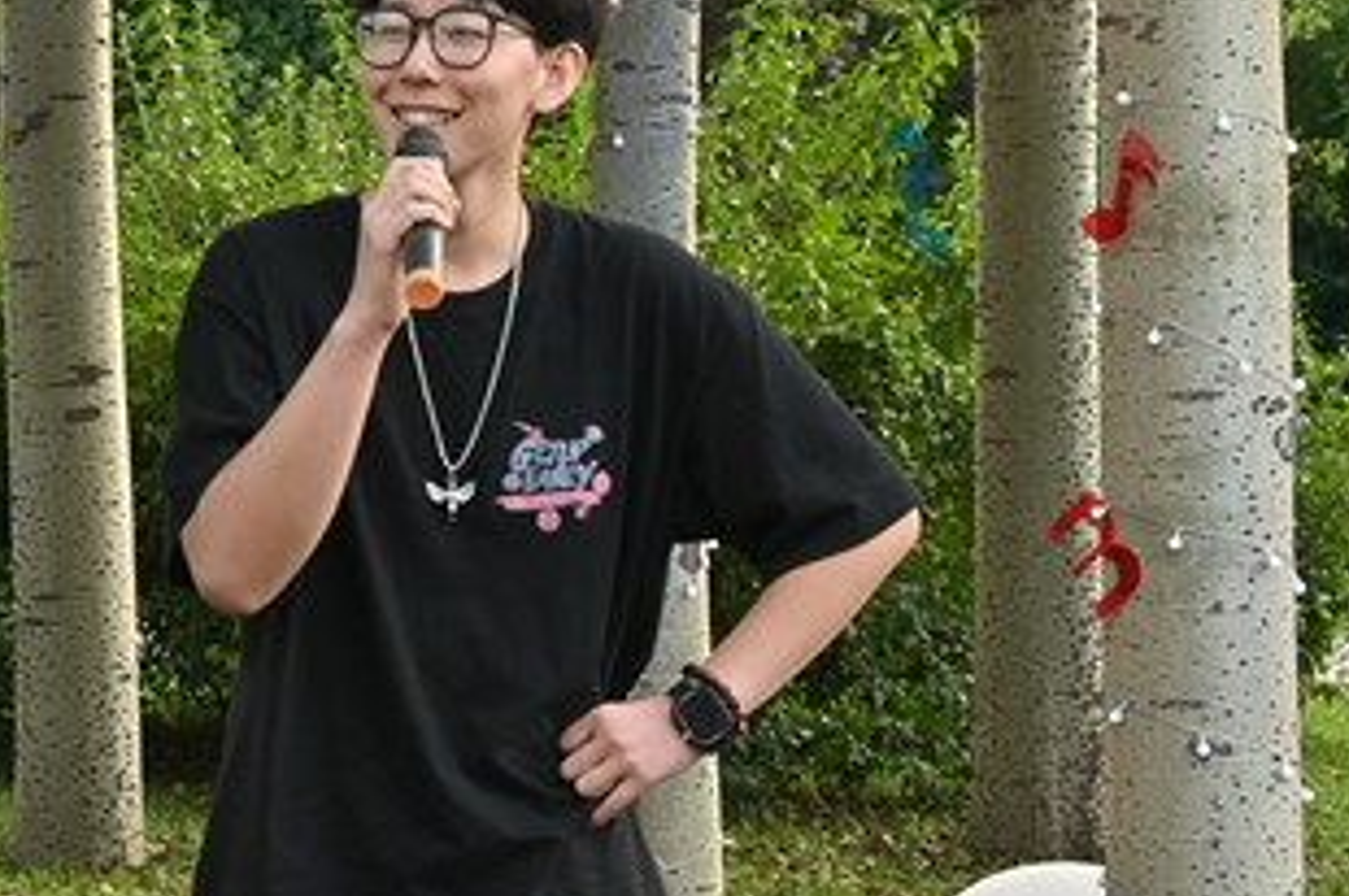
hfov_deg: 13.1
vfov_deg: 8.8
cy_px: 183
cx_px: 109
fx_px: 5802
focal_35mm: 155
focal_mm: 50
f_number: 6.3
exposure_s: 1/200
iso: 400
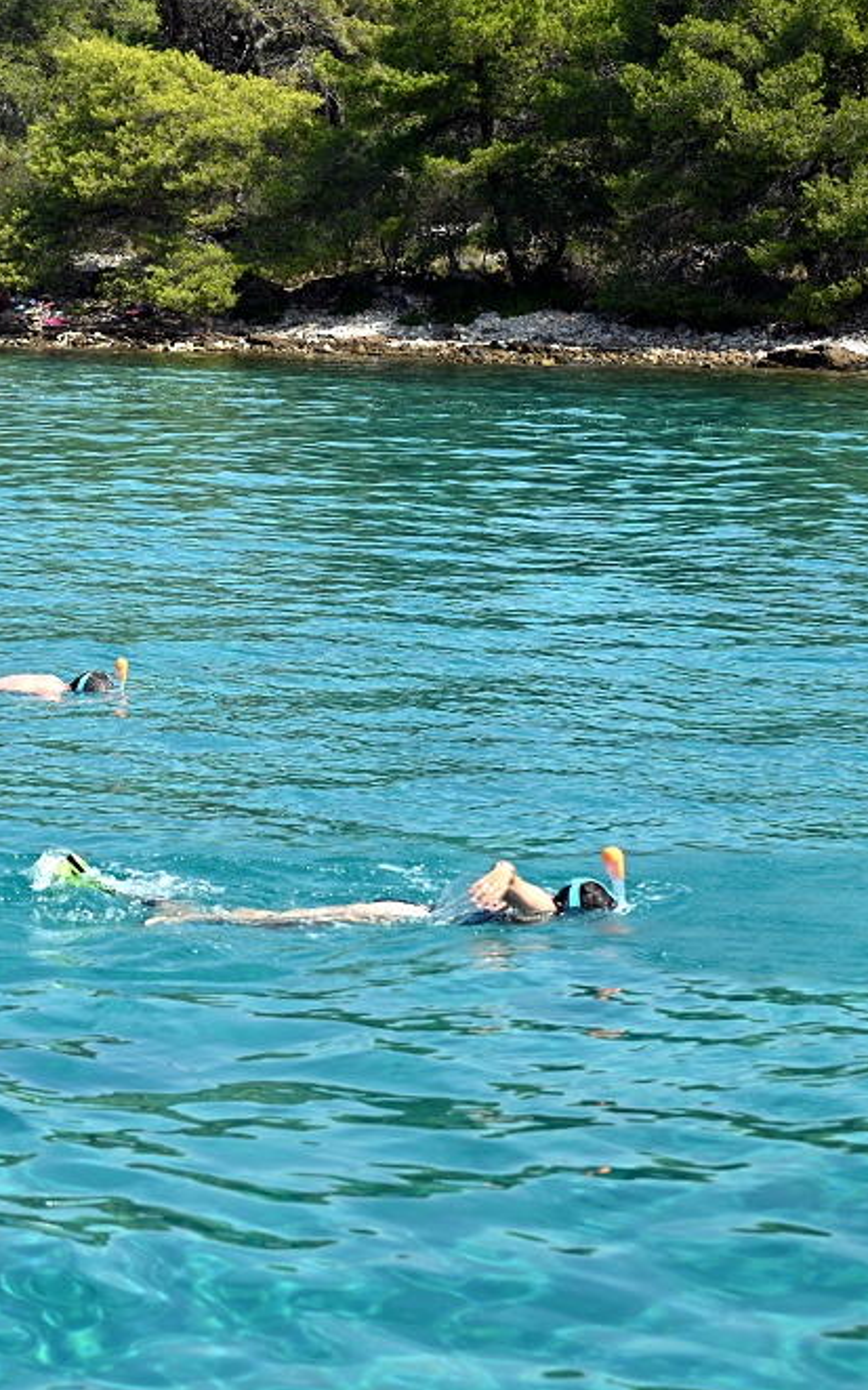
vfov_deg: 19.3
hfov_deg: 12.0
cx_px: 122
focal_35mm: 108
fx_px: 4089
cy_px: 697
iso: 110
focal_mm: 70
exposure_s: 1/500
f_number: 5.6
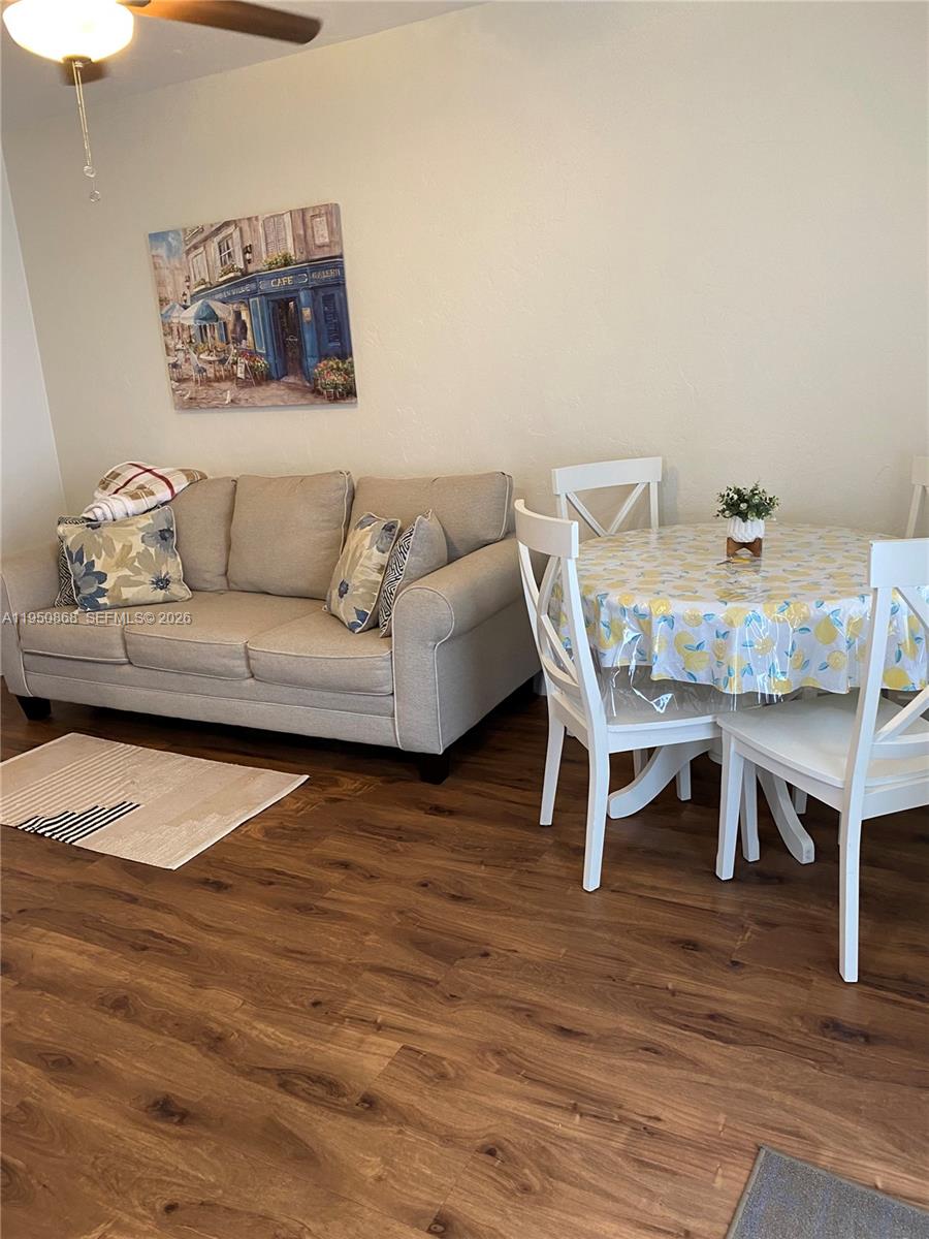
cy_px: 620
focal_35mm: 26
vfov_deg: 67.3
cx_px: 464
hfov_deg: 53.1
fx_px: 930
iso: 160
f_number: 1.8
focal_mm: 4.25
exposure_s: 1/60
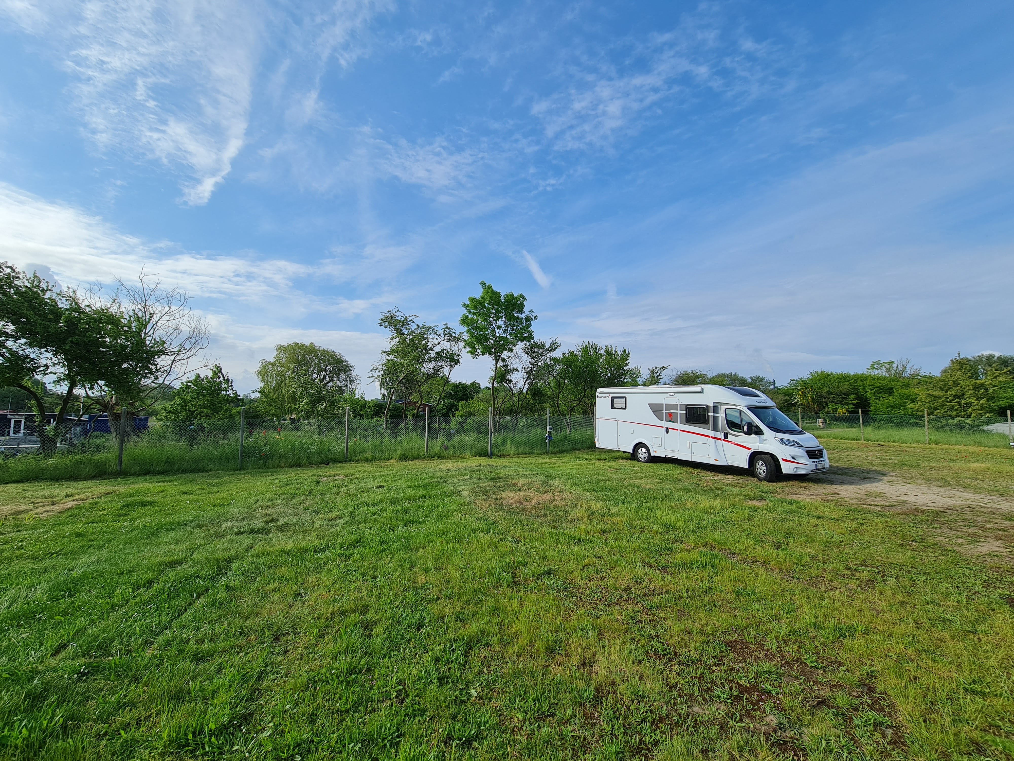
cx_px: 507
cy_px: 380
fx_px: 381
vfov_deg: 89.9
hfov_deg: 106.2
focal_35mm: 13
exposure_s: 1/2272
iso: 64
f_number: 2.2
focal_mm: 2.2
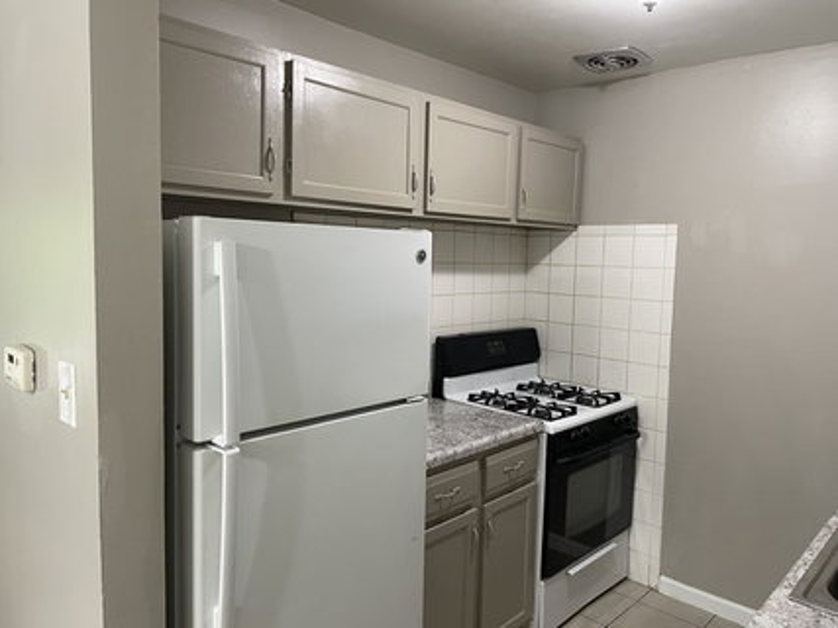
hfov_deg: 67.3
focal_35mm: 26
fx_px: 629
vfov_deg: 53.0
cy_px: 314
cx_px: 419
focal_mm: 4.2
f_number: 1.6
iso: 160
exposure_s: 1/60
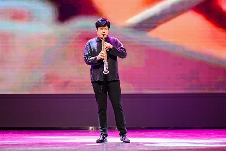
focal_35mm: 200
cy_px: 76
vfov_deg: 6.9
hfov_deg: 10.3
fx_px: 1256
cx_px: 113
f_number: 2.8
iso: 4000
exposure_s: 1/200
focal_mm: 200
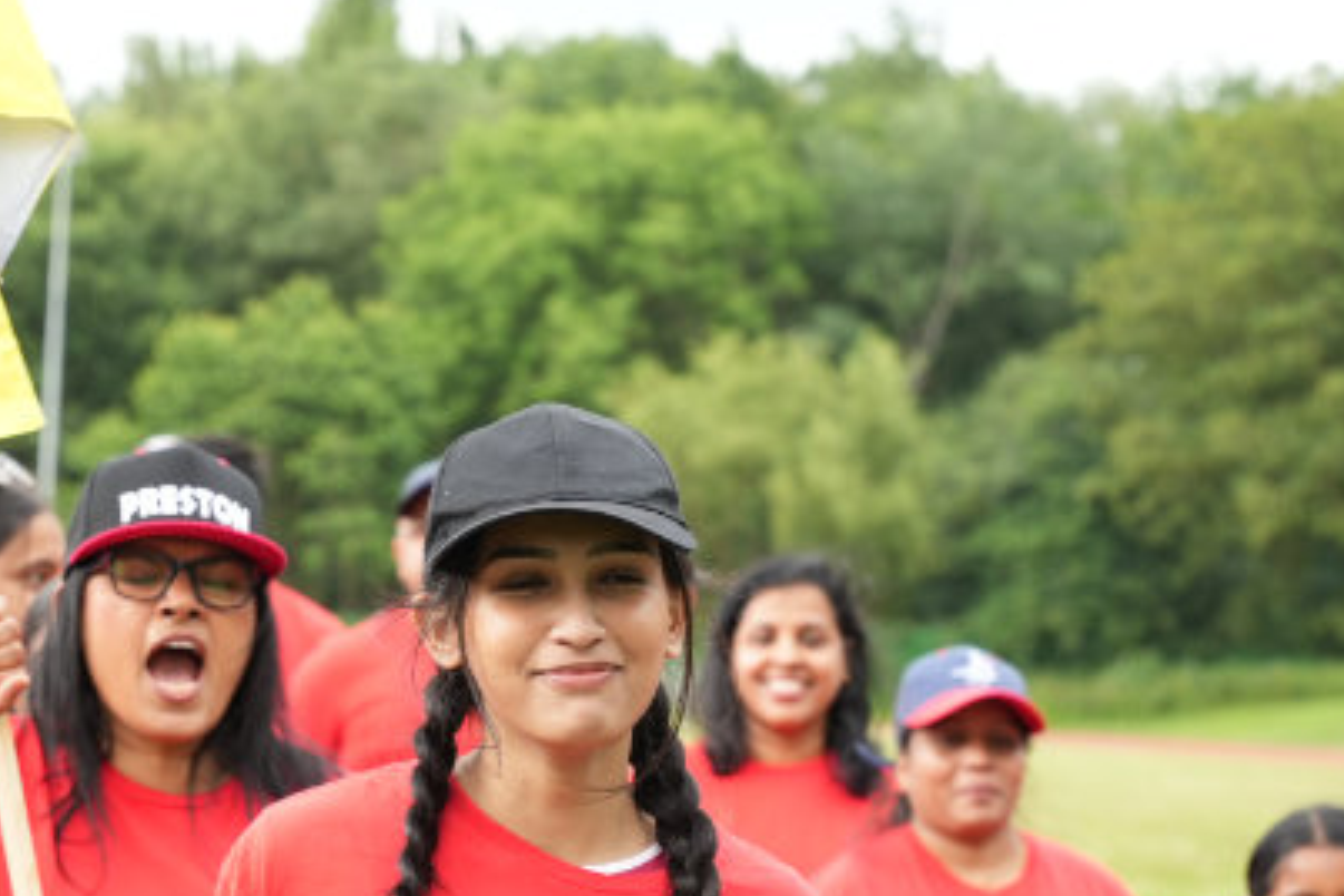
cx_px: 227
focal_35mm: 162
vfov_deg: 8.4
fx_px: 6049
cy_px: 824
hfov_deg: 12.6
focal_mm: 63.8
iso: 400
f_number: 5
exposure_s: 1/250
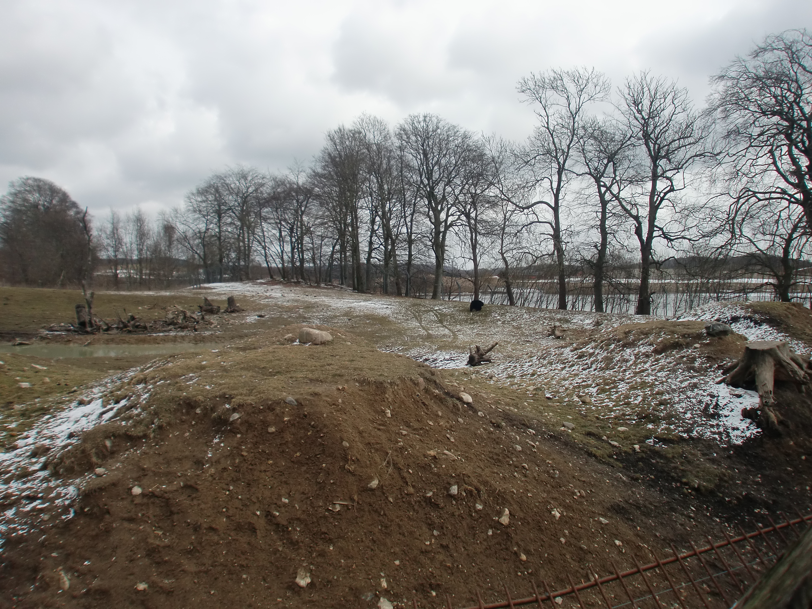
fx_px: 610
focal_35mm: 26
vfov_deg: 53.1
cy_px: 304
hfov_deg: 67.3
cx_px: 406
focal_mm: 4.65
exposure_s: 1/160
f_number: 7.8
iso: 64
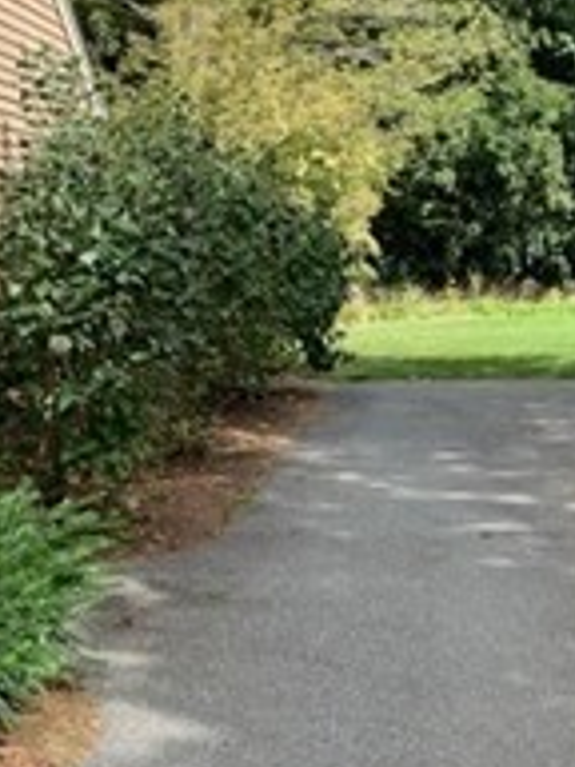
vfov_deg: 31.6
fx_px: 1351
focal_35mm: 61
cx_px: 439
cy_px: 316
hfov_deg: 23.7
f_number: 1.8
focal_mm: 4.25
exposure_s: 1/842
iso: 25
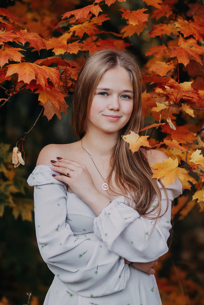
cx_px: 103
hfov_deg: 10.4
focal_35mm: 132
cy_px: 150
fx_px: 1118
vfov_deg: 15.6
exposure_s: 1/1000
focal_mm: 85
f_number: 2
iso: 200
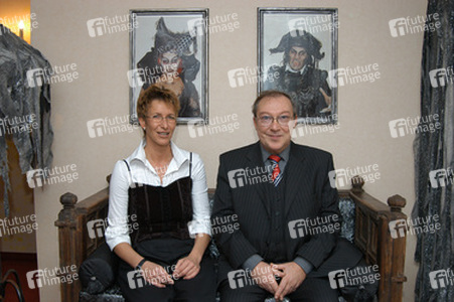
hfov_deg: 53.2
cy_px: 151
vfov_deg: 36.8
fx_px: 454
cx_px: 227
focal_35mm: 36
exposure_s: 1/60
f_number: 5.6
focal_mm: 24
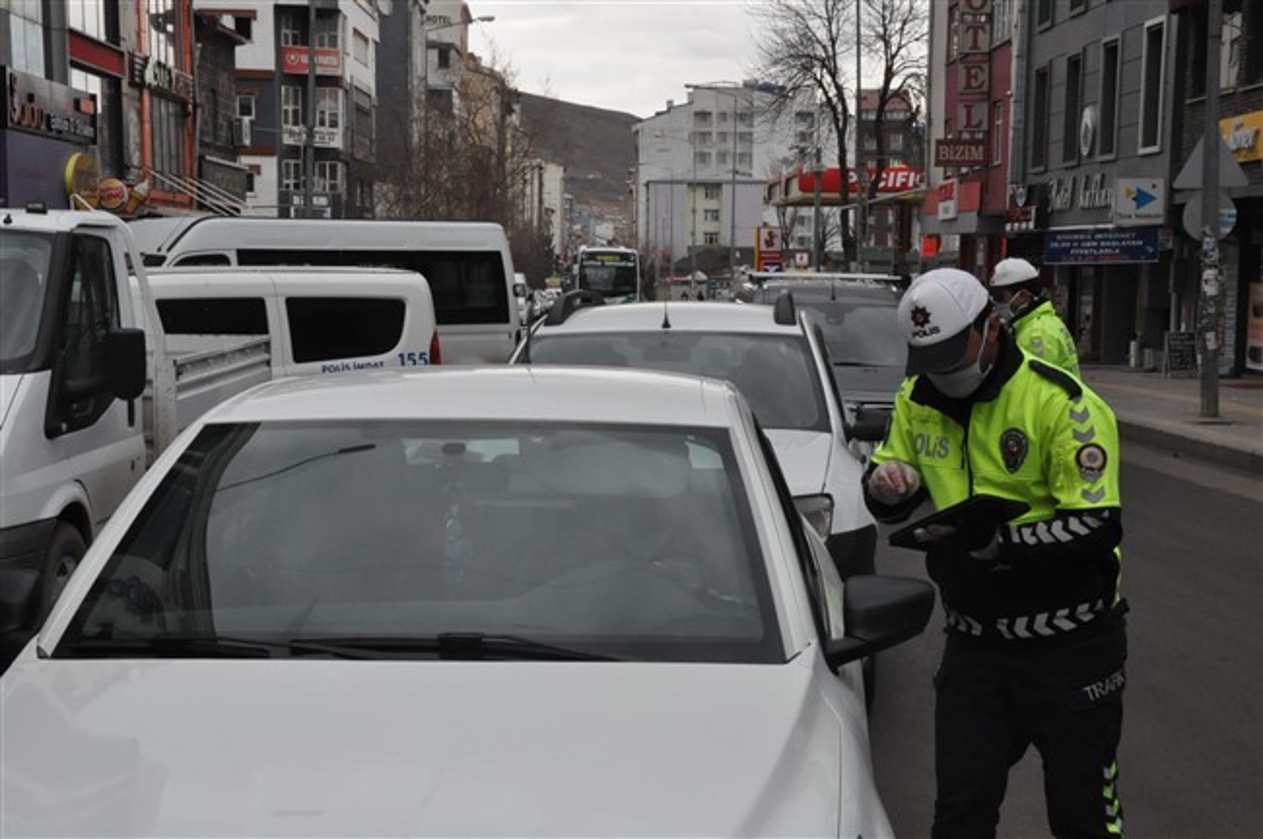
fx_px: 2366
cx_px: 632
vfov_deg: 20.1
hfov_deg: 29.9
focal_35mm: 68
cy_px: 420
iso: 2000
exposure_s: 1/400
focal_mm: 45
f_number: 20
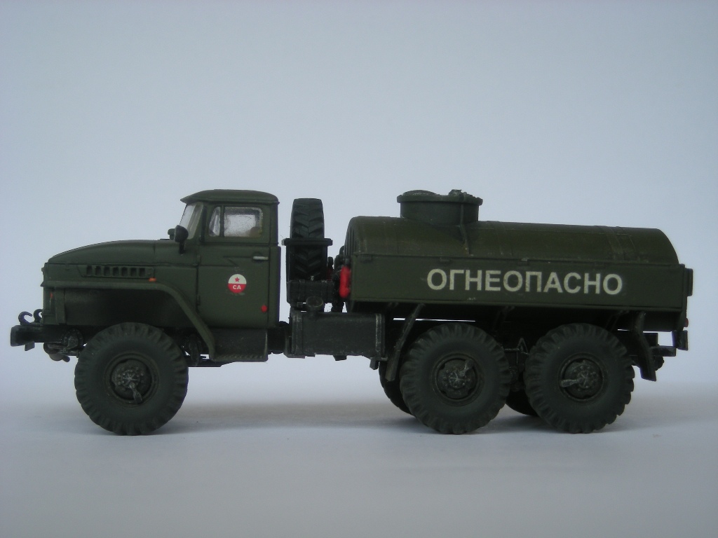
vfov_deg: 19.4
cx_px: 359
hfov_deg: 25.7
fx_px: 1576
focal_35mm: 76
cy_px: 269
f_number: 3.9
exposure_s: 1/210
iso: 50
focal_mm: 12.3
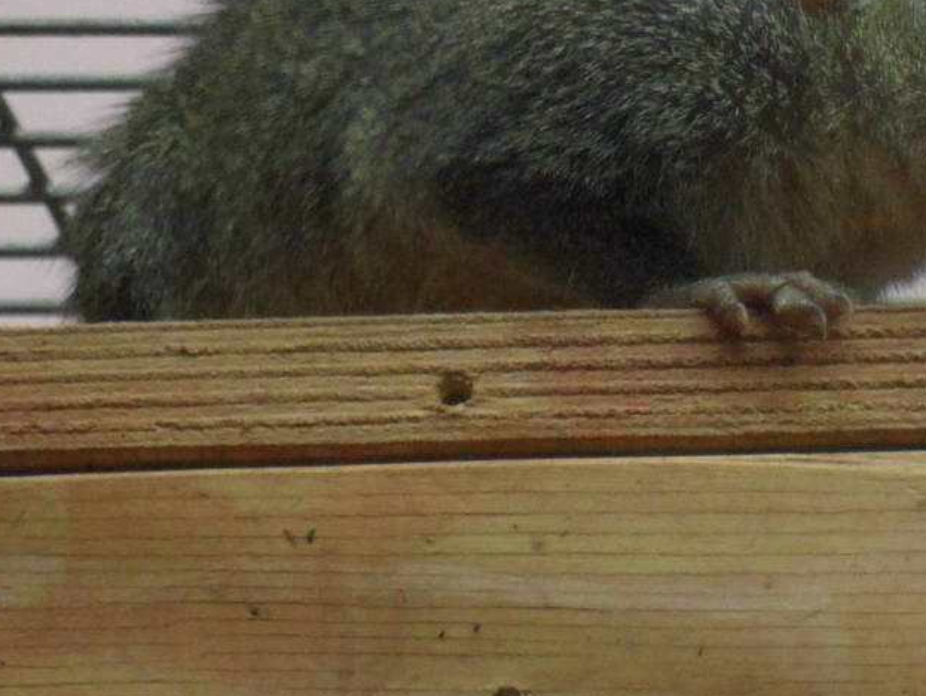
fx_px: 22671
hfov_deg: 2.3
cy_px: 97
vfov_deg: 1.8
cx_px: 650
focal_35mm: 847
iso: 200
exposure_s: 1/10
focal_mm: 53.3
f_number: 5.6
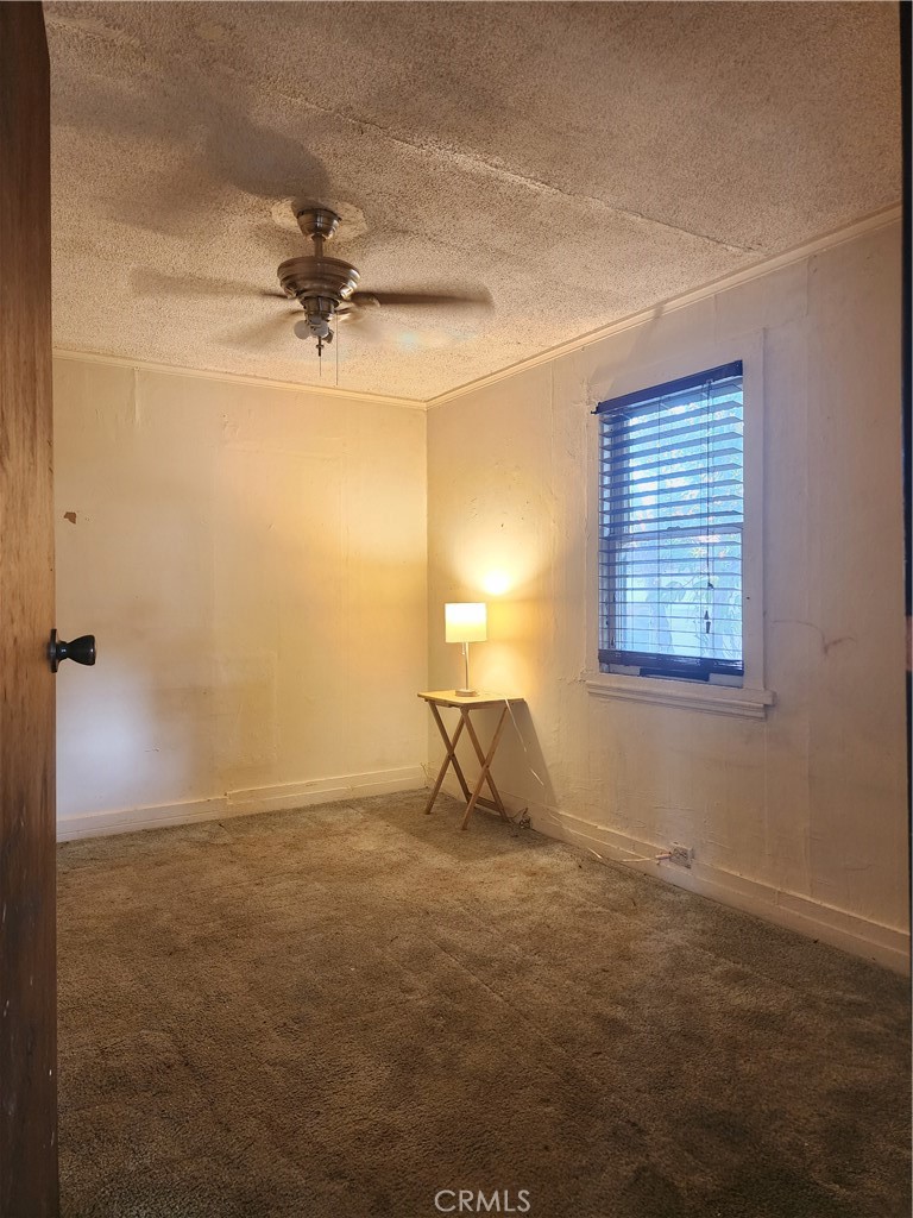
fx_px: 809
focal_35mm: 23
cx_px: 456
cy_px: 609
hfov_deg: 58.9
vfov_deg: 73.9
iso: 640
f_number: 1.8
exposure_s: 1/40
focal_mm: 6.4
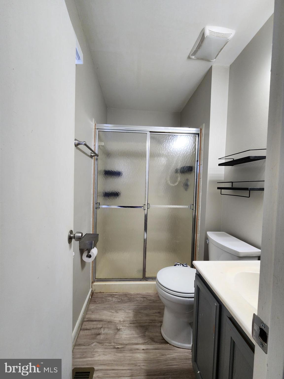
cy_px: 190
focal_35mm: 13
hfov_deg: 89.9
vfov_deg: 106.2
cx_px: 142
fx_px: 142
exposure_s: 1/60
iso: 125
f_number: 2.2
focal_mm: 2.2
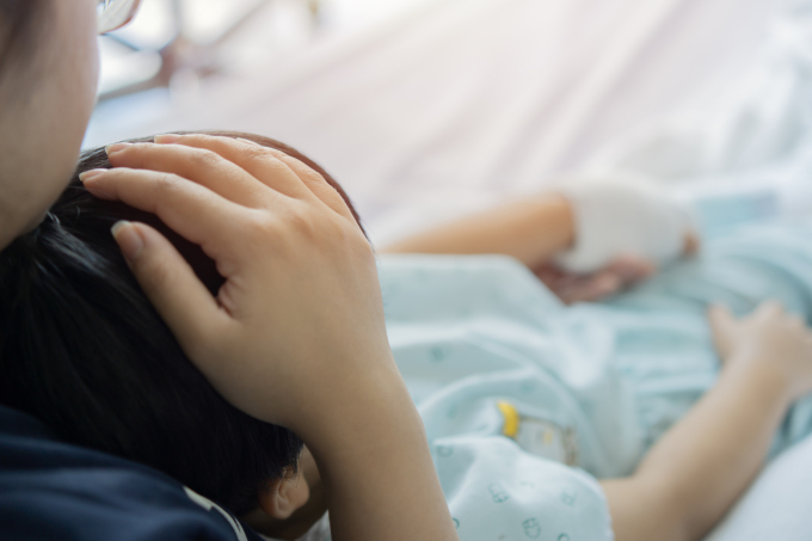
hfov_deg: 29.9
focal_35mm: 68
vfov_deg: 20.2
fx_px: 1522
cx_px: 406
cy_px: 270
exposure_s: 1/125
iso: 125
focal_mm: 45
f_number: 2
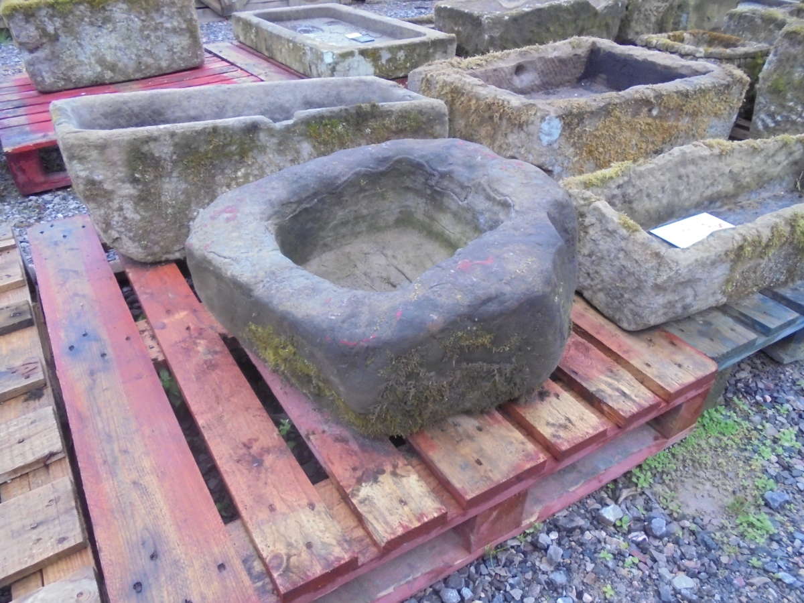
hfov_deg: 67.3
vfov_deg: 53.1
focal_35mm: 26
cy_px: 302
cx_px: 402
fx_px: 604
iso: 320
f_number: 3.5
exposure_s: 1/250
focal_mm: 4.6
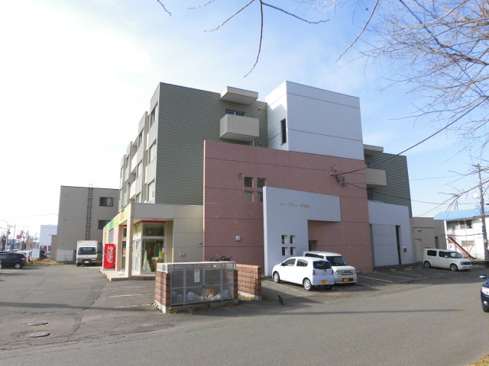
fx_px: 339
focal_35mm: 24
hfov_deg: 71.6
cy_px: 183
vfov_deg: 56.8
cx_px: 244
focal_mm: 4.3
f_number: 3.1
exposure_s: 1/800
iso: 100
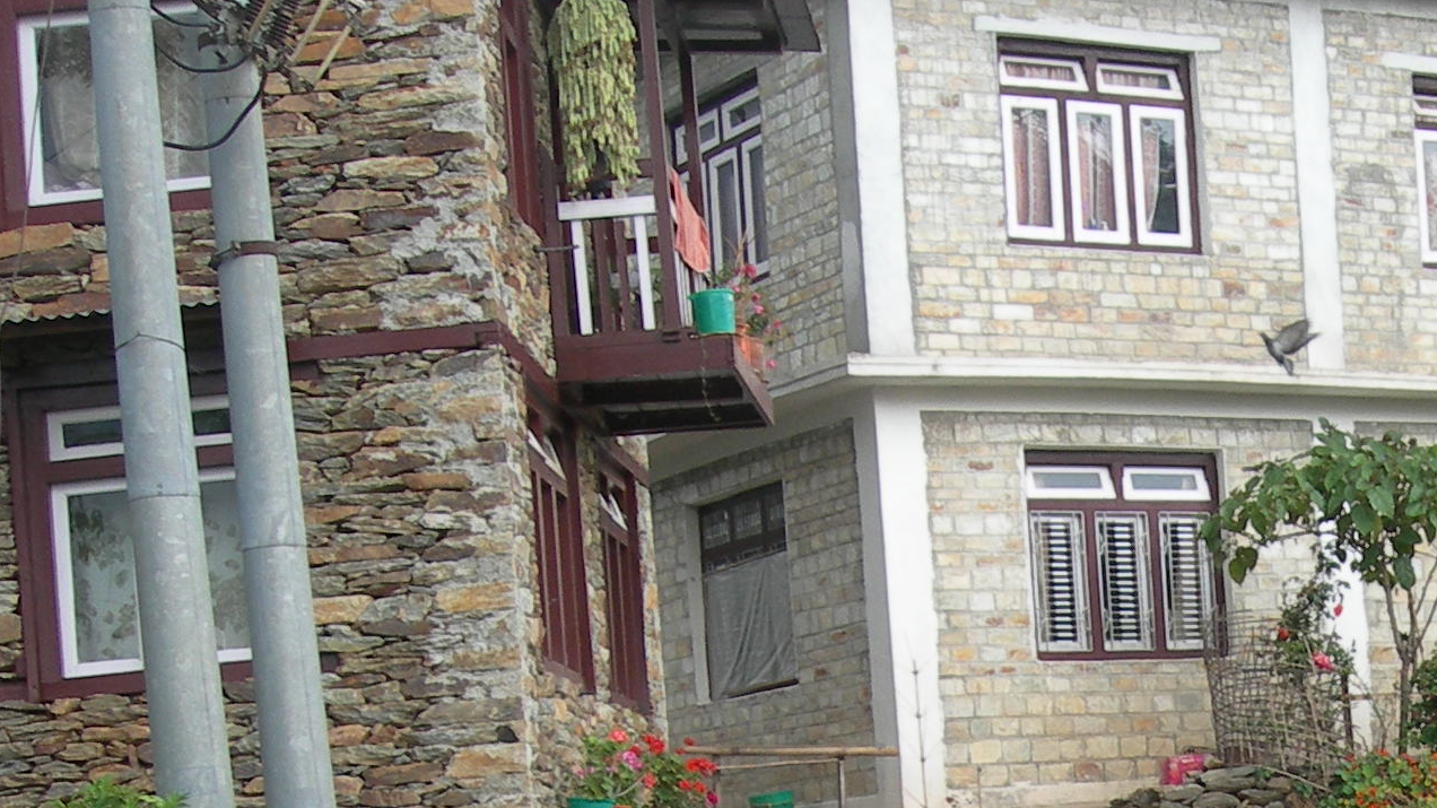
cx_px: 1416
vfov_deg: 11.7
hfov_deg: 20.7
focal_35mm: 100
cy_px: 1132
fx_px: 3810
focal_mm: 7.8
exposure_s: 1/202
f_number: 2.8
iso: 50
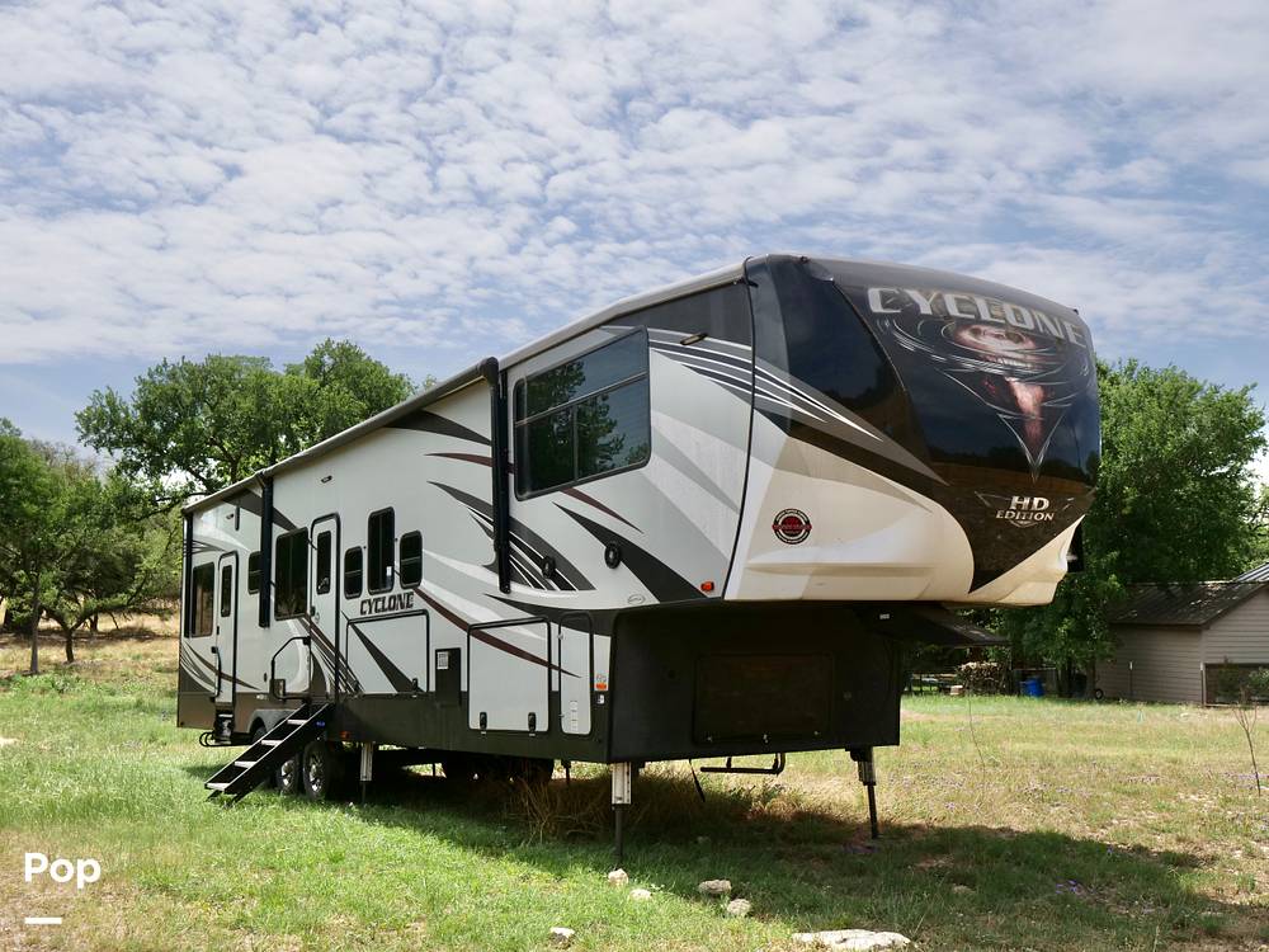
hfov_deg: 51.4
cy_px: 476
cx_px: 634
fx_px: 1320
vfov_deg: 39.7
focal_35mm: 36
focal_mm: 18
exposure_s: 1/1600
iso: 400
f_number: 7.1
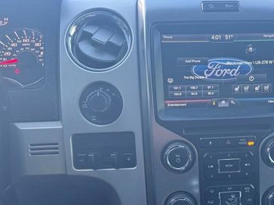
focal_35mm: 41
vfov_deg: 34.4
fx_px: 324
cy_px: 152
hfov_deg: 43.8
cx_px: 216
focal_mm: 6.76
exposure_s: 1/121
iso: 125
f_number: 1.78
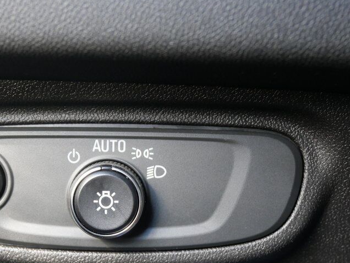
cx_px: 123
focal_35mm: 58
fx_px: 586
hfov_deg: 33.0
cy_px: 191
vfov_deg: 25.0
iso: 1000
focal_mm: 18
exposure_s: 1/60
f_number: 4.2
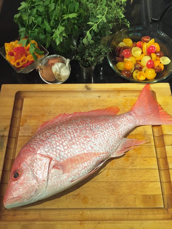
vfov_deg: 61.7
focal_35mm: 29
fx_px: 192
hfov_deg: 48.2
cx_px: 86
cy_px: 114
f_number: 2.2
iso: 125
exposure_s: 1/30
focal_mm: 4.15
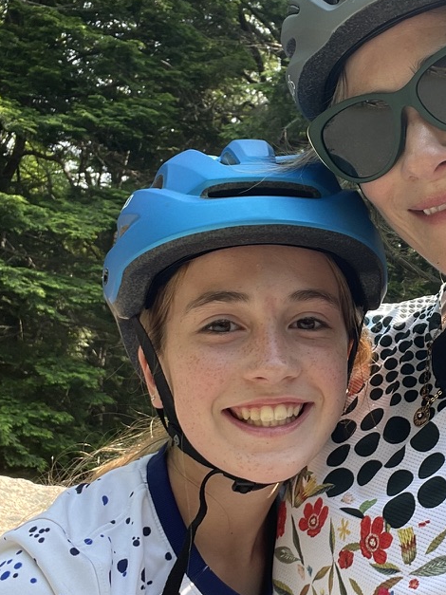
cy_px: 293
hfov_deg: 29.0
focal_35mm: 49
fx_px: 842
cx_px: 362
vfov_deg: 38.9
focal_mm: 2.71
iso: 25
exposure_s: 1/122
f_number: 2.2
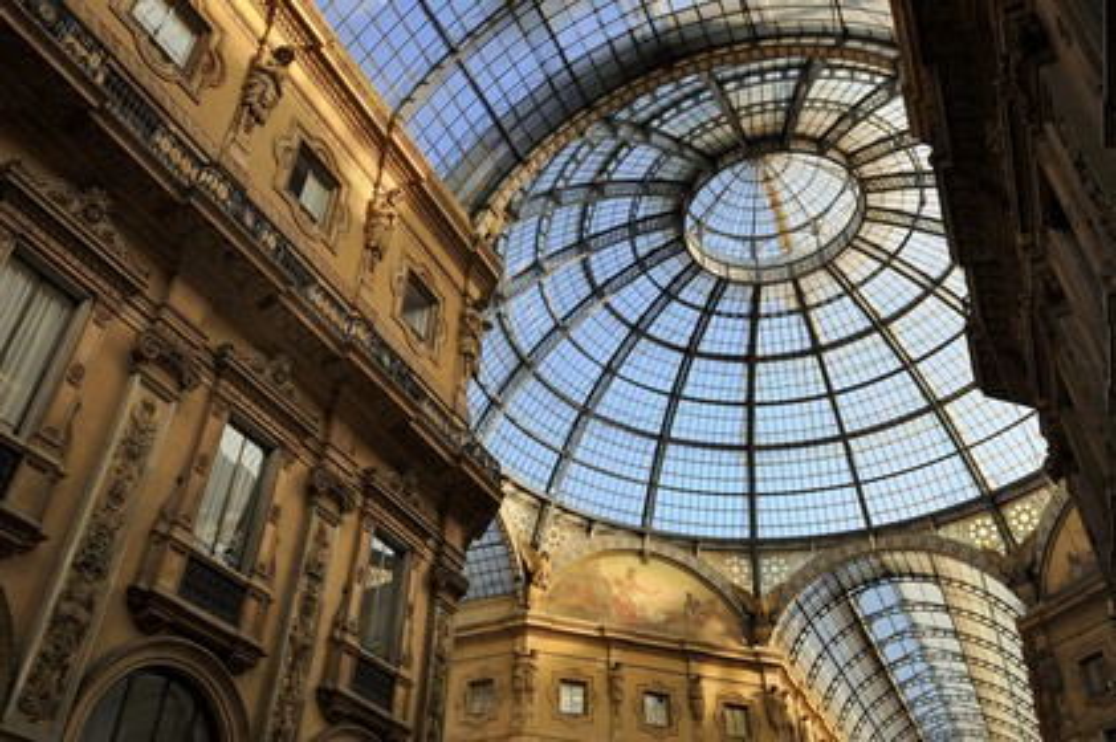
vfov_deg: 44.9
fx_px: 898
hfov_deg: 63.7
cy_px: 371
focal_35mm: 29
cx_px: 558
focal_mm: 29
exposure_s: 1/125
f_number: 9
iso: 400
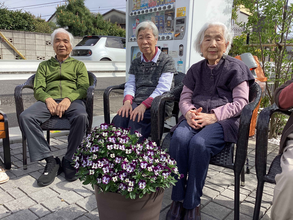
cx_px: 146
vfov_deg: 45.4
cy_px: 110
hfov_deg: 58.4
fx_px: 262
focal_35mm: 31
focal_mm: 3.3
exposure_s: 1/1018
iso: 25
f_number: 2.4
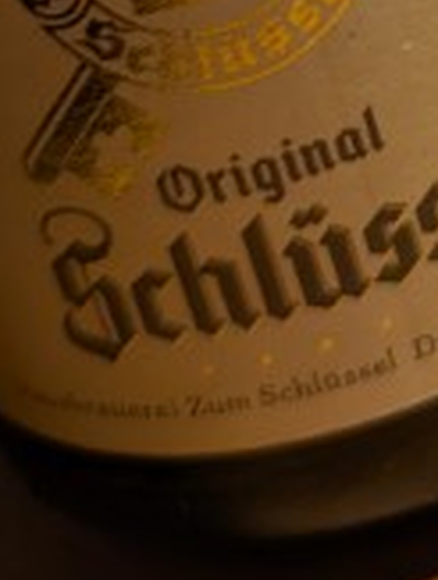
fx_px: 1899
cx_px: 659
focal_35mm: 113
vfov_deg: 15.5
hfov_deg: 12.5
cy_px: -377
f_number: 1.68
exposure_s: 1/52.2
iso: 20
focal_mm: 6.9
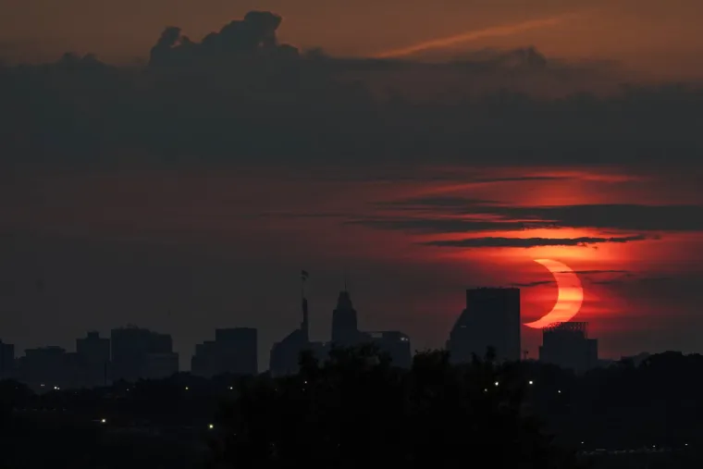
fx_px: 7226
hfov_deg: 5.6
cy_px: 234
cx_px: 352
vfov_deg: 3.7
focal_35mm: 370
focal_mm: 370
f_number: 11
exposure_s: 1/640
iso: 2500
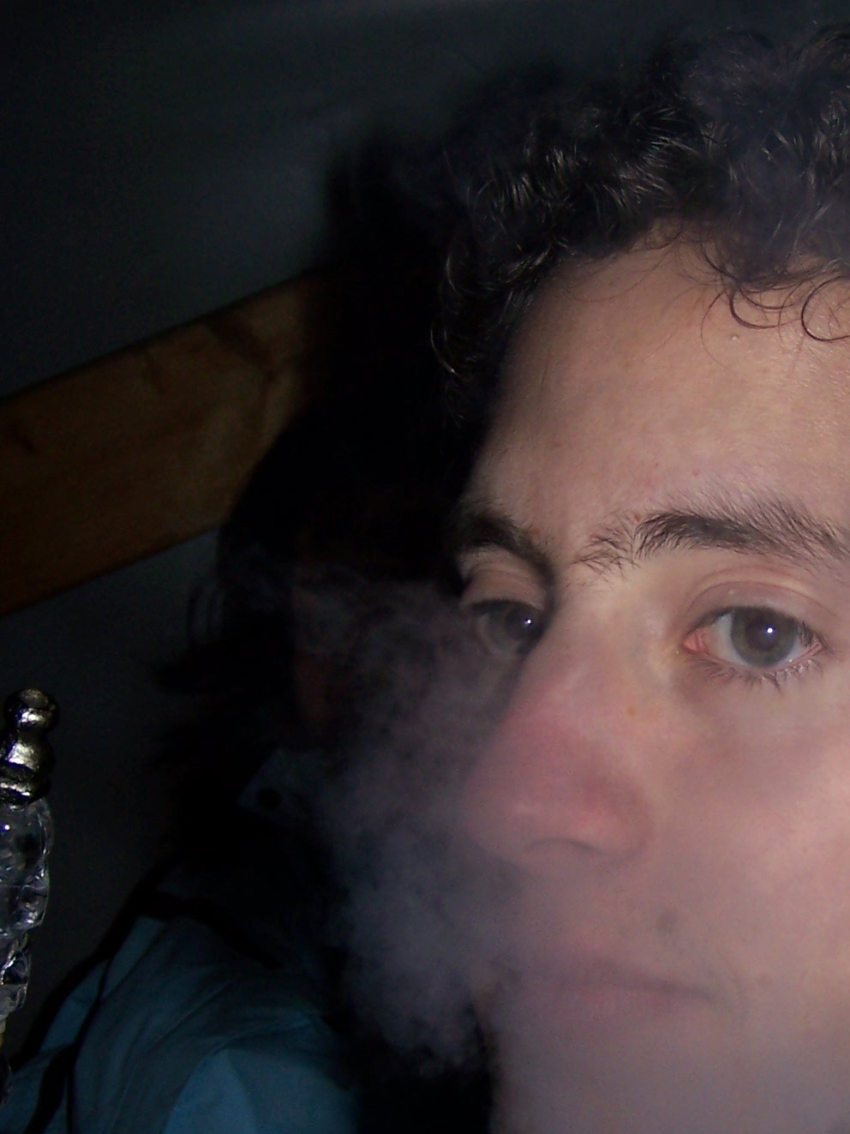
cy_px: 693
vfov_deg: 26.3
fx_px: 2423
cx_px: 711
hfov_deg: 19.6
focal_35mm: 74
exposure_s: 1/60
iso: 80
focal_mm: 6.3
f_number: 2.8
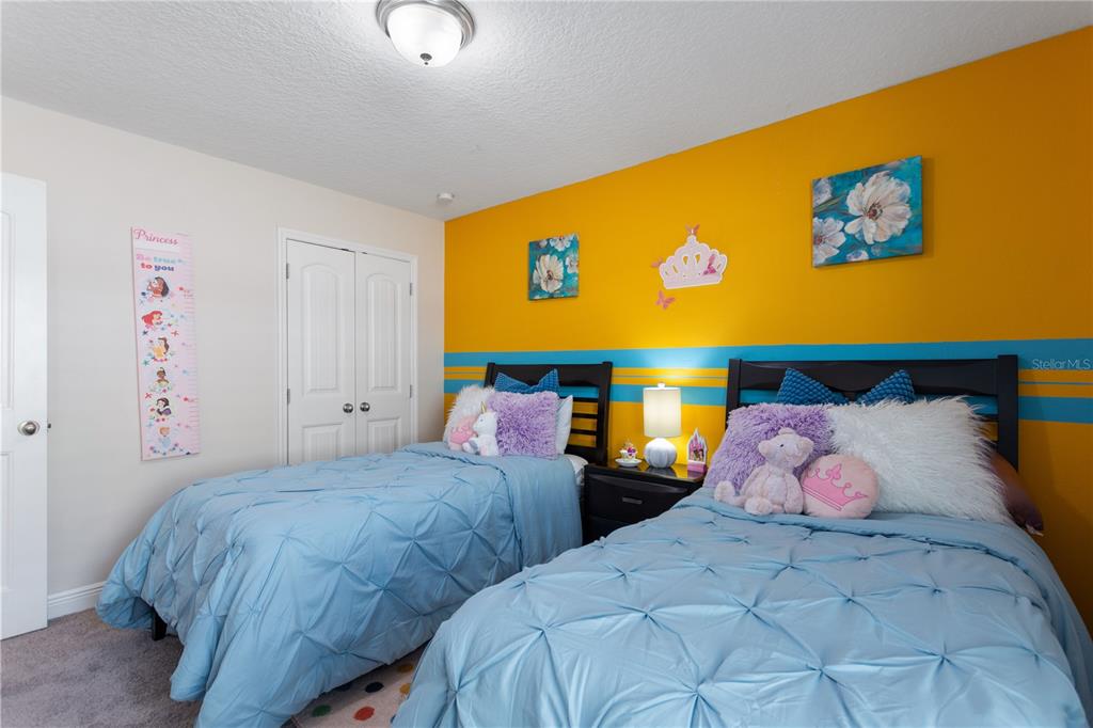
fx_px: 455
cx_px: 546
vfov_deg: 77.3
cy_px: 364
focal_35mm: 15
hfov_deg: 100.4
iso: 400
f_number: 4.5
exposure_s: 1/20
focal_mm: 10
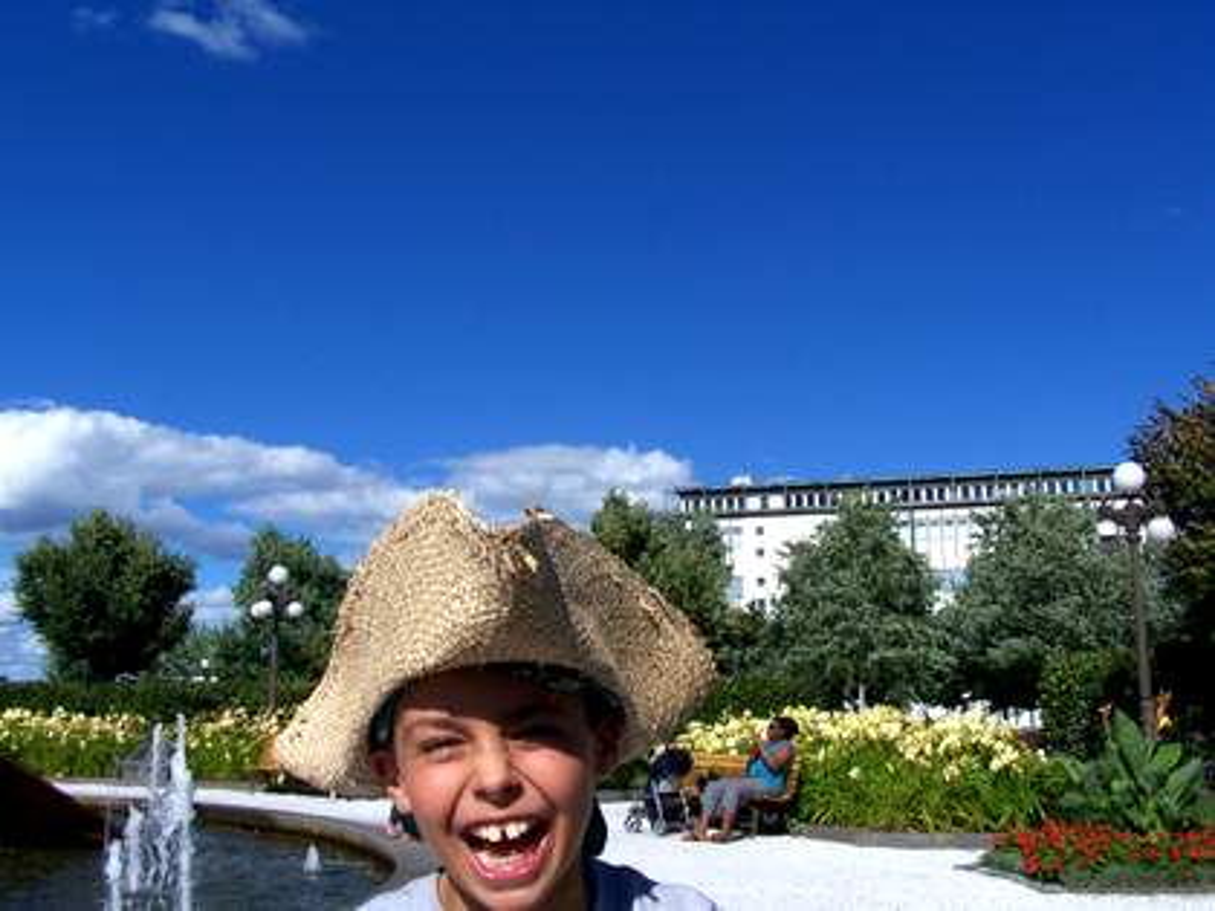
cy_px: 456
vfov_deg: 40.7
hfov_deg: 52.6
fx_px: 1228
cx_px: 608
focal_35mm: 35
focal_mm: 6
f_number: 5.6
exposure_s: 1/1000
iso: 80
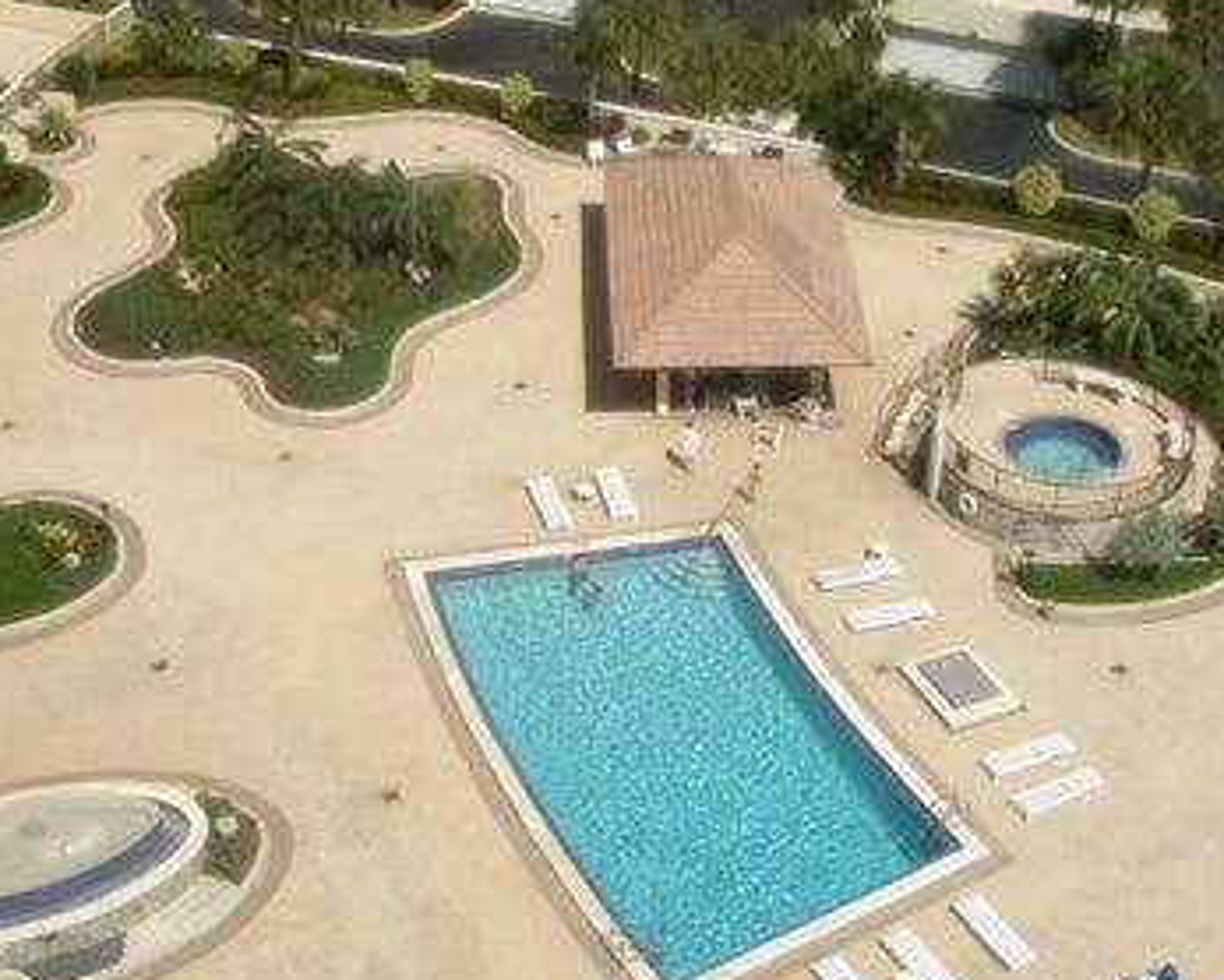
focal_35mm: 63
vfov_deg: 24.2
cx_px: 663
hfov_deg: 30.0
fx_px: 2284
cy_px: 494
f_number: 4.3
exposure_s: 1/2000
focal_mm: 5.8
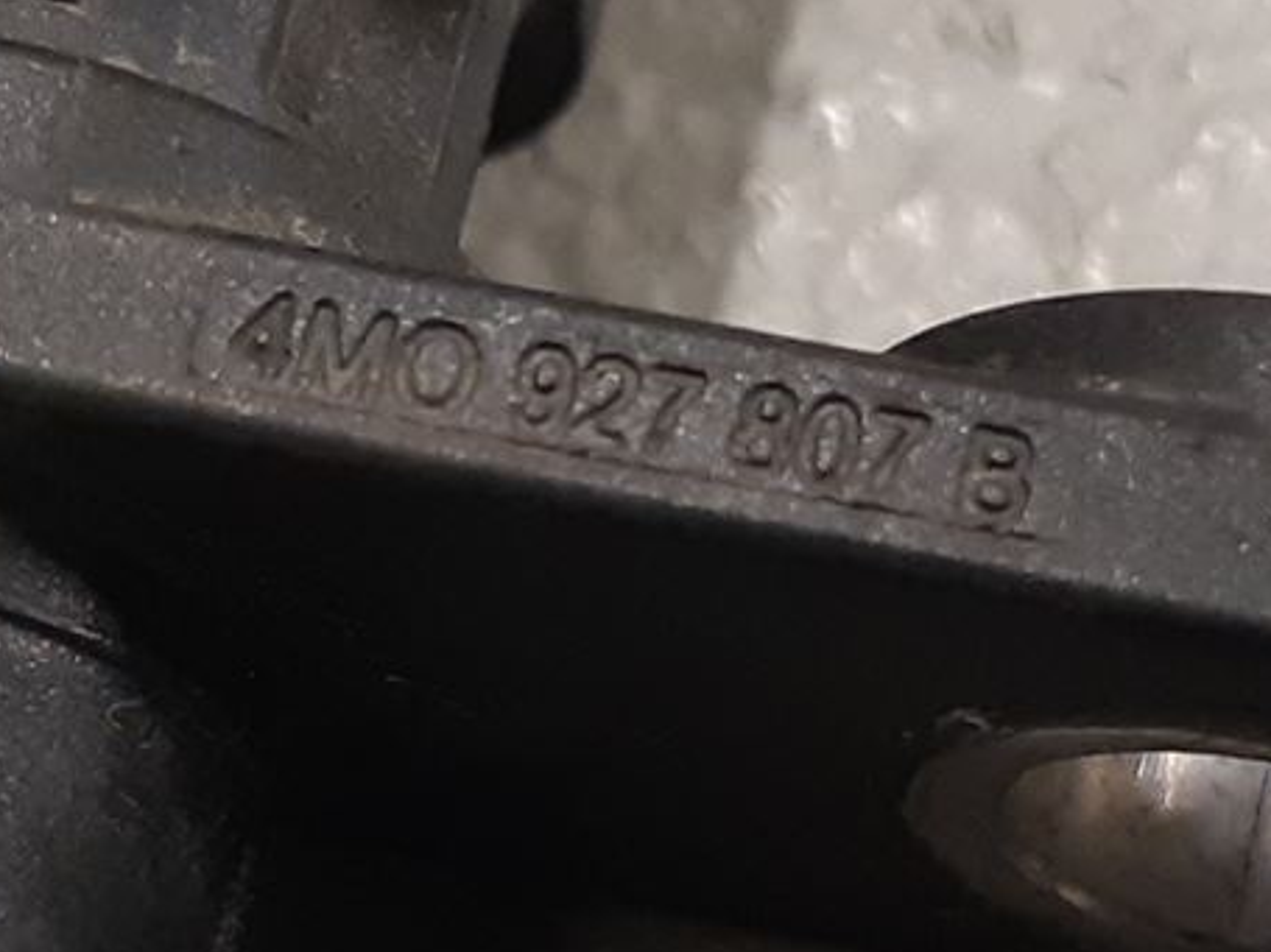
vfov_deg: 12.7
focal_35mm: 117
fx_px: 4295
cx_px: 500
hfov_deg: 16.8
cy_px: 570
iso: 250
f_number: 1.7
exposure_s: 1/33
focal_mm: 3.93
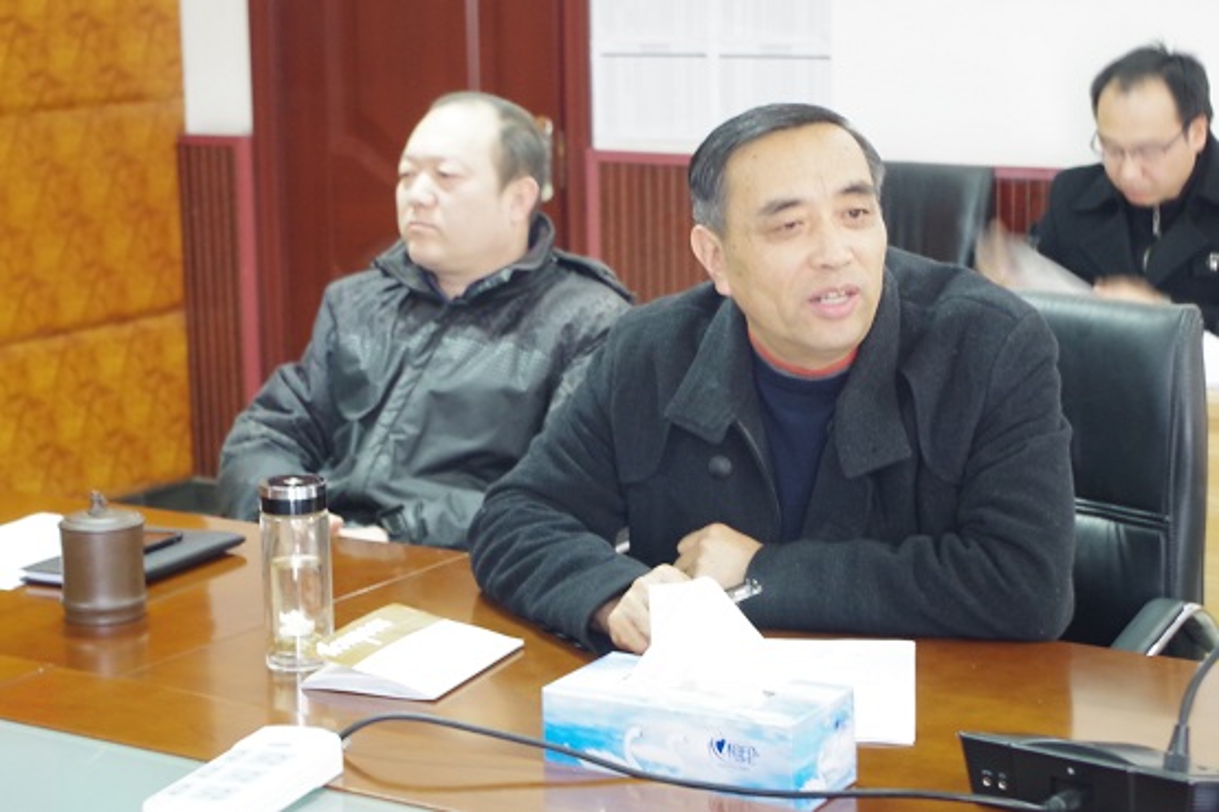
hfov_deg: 24.8
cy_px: 406
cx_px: 610
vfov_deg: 16.6
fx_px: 2776
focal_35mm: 82
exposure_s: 1/5
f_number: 5.6
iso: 1600
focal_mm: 55
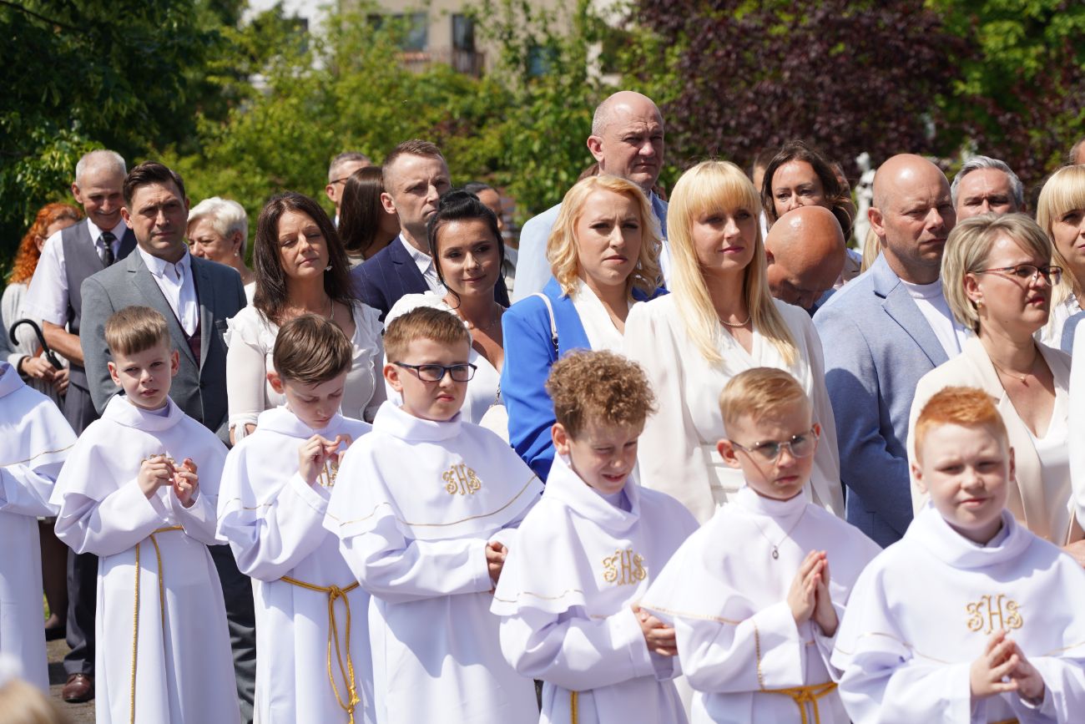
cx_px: 542
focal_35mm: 105
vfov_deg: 13.0
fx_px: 3165
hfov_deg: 19.5
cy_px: 362
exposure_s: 1/500
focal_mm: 105
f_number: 5.6
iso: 100
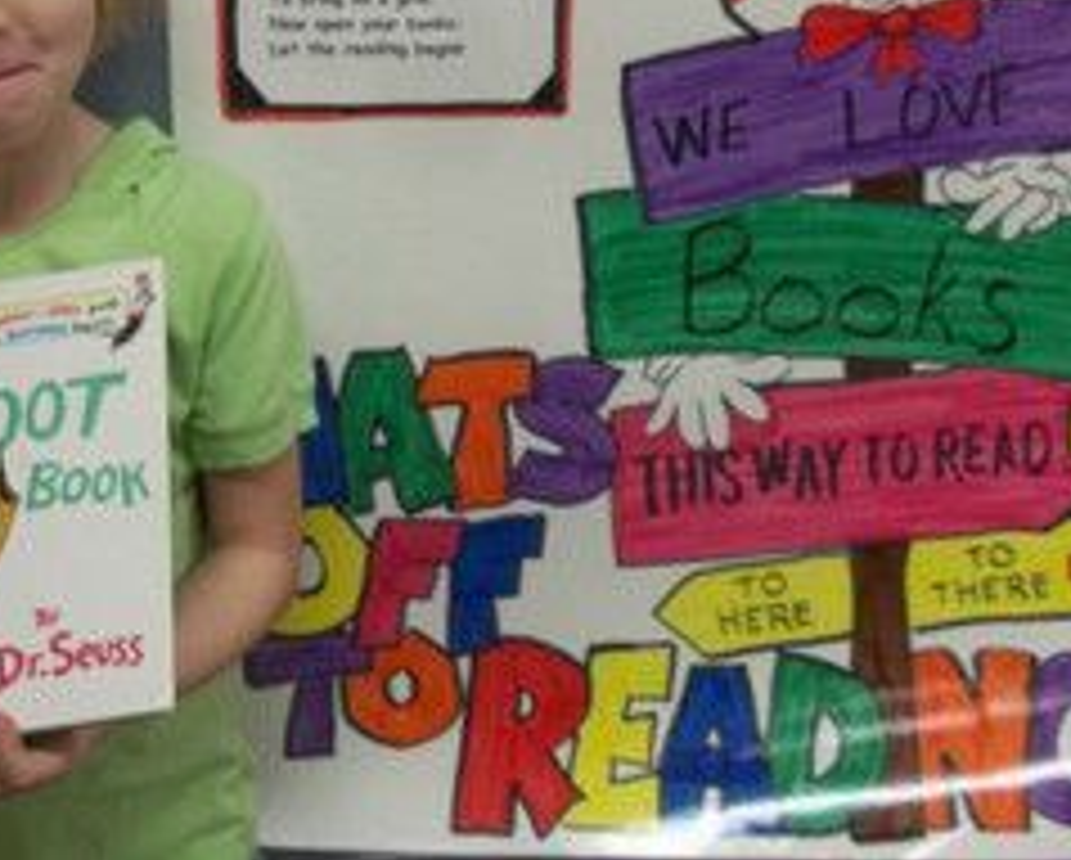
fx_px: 1872
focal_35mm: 59
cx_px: 540
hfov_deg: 31.9
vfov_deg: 25.5
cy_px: 189
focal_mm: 6.5
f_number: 3.1
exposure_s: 1/25
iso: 160
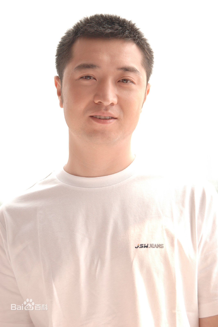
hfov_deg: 13.8
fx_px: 901
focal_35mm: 99
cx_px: 109
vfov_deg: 20.6
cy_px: 164
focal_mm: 66
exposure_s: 1/320
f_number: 4
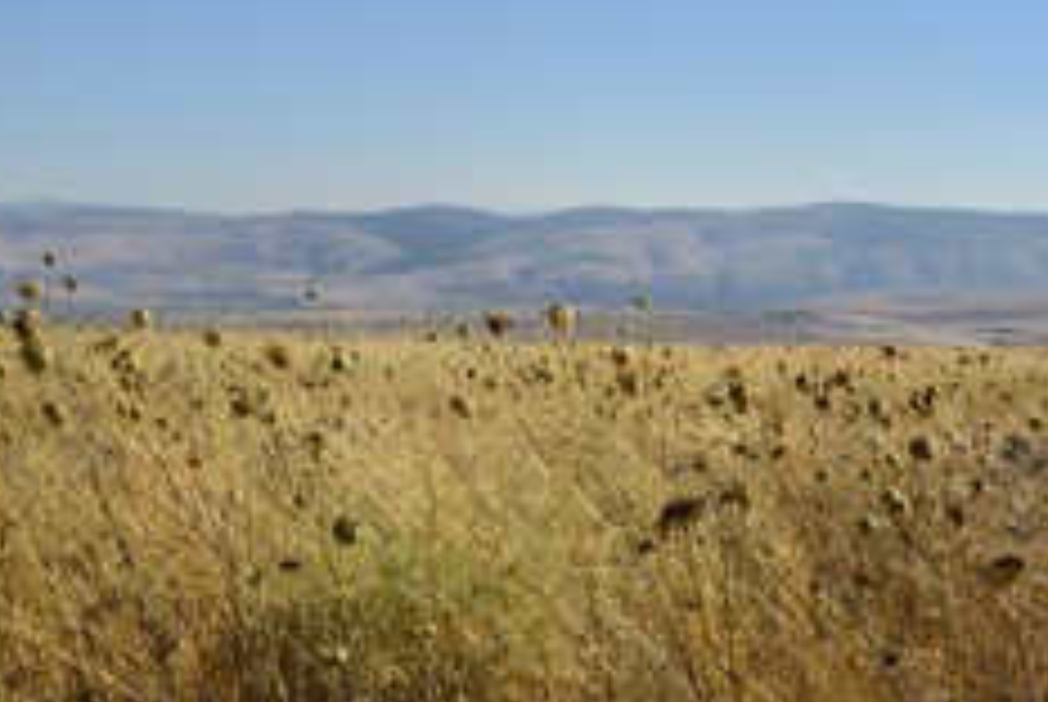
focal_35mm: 72
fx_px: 2099
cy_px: 580
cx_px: 553
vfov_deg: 18.8
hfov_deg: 28.0
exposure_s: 1/320
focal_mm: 40
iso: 200
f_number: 11
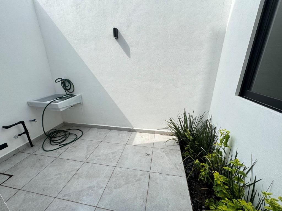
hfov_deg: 102.1
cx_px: 141
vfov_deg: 85.7
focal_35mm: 14
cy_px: 106
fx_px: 114
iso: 50
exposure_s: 1/899
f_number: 2.2
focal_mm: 2.22
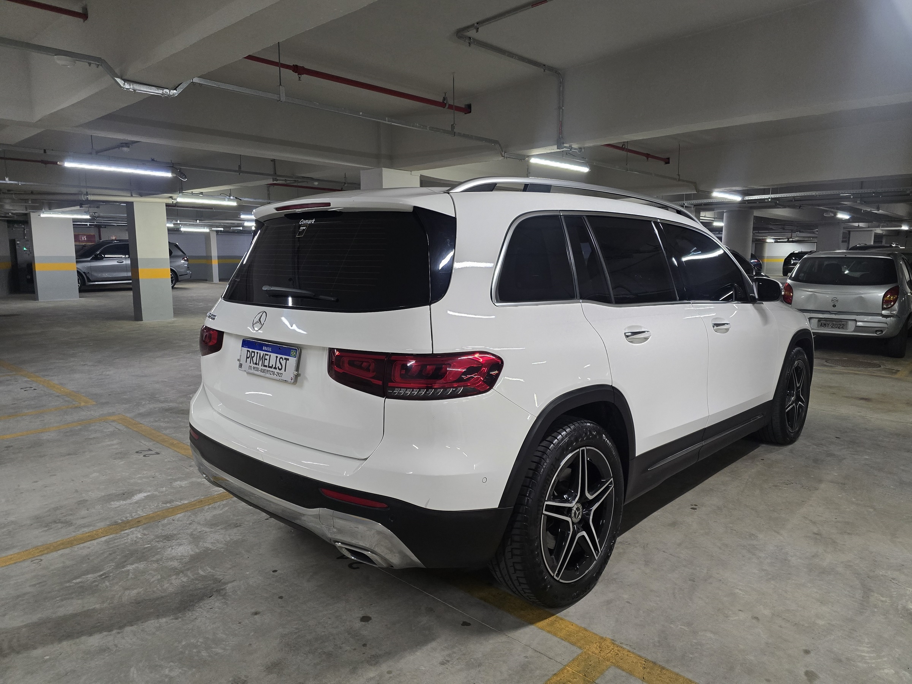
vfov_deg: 58.9
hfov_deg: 73.9
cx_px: 456
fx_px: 606
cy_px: 342
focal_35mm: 23
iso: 640
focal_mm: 6.3
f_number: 1.7
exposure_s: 1/120
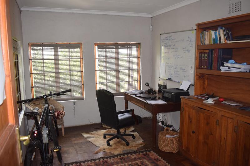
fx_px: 208
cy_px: 83
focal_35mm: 30
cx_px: 125
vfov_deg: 43.6
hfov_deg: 61.9
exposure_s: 1/100
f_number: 5
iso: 800
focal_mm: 20
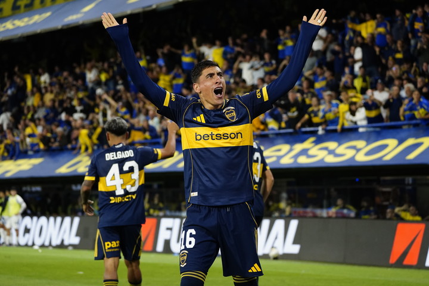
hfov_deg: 17.6
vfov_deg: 11.8
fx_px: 1382
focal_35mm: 116
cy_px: 143
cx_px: 214
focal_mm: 116
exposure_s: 1/1000
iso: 4000
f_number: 5
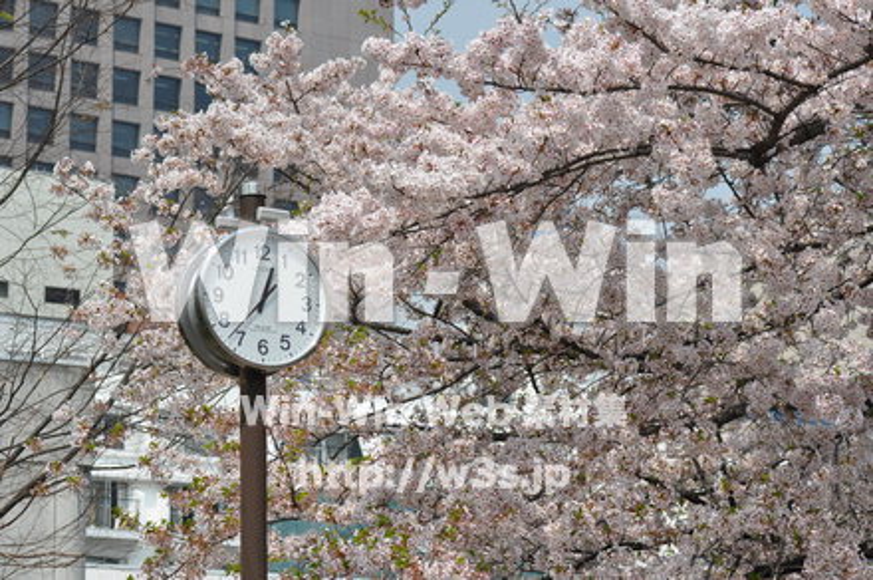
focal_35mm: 135
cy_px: 290
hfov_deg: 15.2
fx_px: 3269
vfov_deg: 10.1
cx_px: 436
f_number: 7.1
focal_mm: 90
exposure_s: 1/800
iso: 200
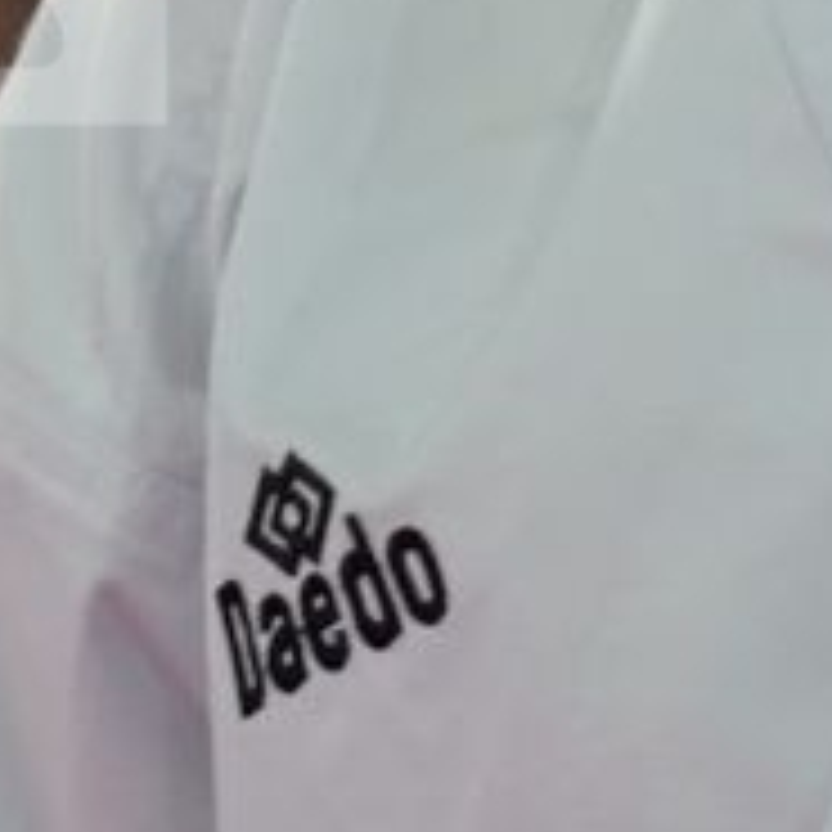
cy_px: -283
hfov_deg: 0.4
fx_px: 135093
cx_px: 1273
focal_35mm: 4968
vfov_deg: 0.4
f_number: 2.8
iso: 500
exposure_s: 1/320
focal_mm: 400
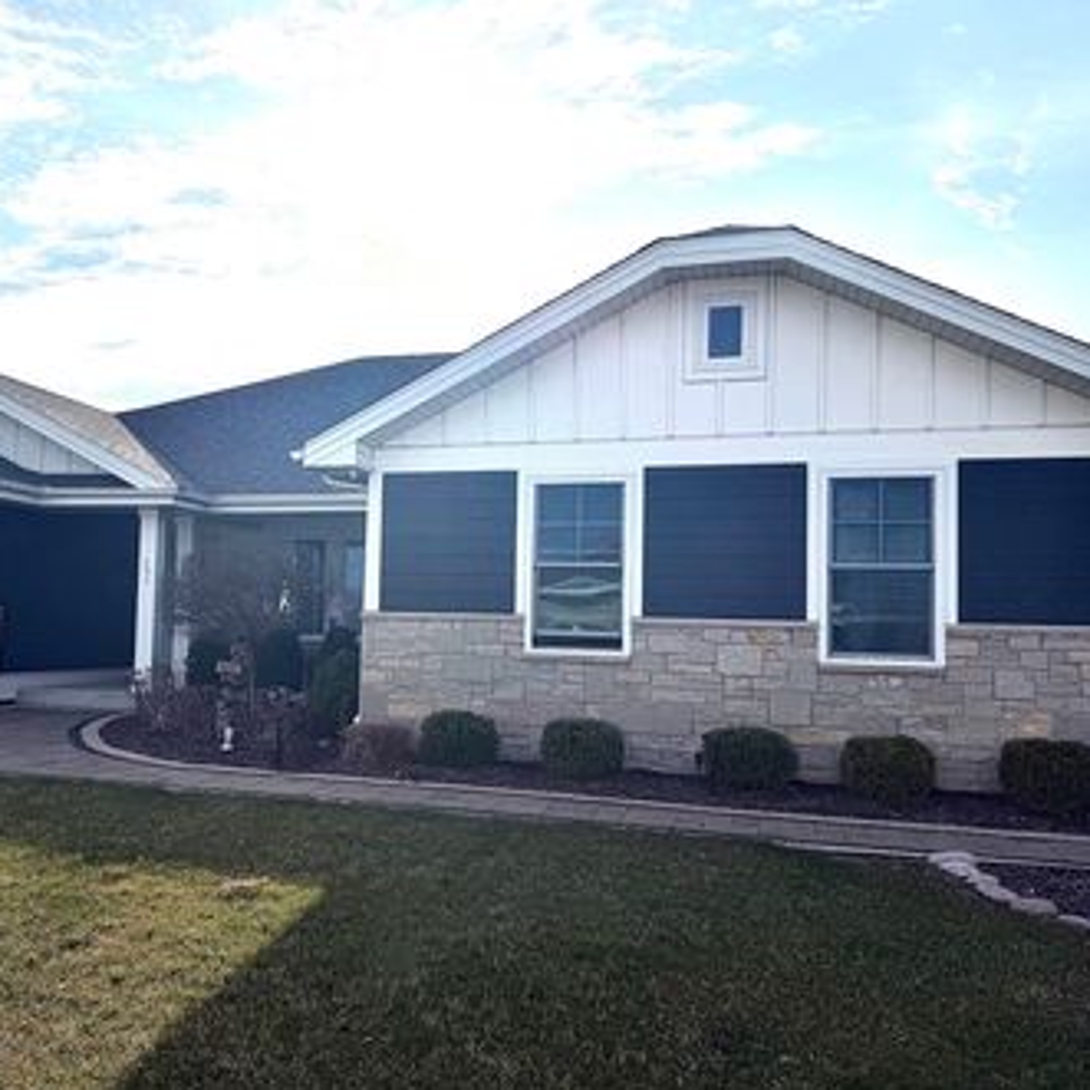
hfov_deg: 50.5
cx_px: 395
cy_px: 561
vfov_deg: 51.1
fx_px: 1140
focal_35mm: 32
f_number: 1.78
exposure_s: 1/17544
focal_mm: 6.76
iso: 80
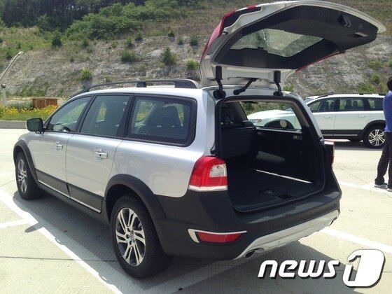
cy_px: 147
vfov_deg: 42.9
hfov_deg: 55.4
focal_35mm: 33
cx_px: 196
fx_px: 374
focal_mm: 4.12
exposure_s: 1/1323
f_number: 2.4
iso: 50
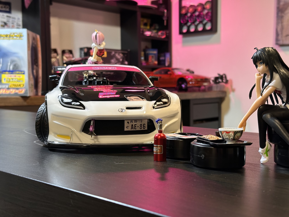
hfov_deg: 39.7
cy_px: 108
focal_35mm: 48
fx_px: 401
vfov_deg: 30.3
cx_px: 144
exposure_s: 1/33
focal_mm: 6.86
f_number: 1.78
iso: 200
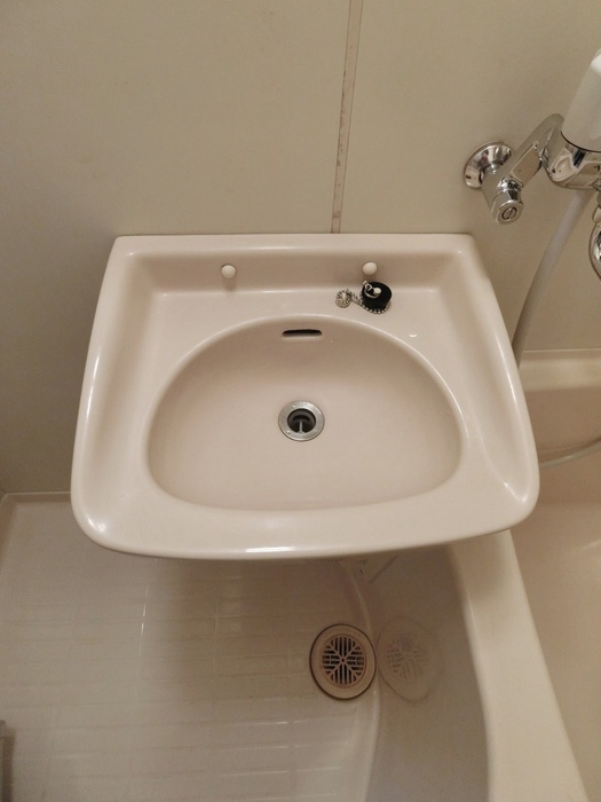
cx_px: 300
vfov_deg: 84.7
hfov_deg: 68.7
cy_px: 401
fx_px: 440
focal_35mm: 19
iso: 400
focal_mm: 4.06
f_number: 2.7
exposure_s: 1/80
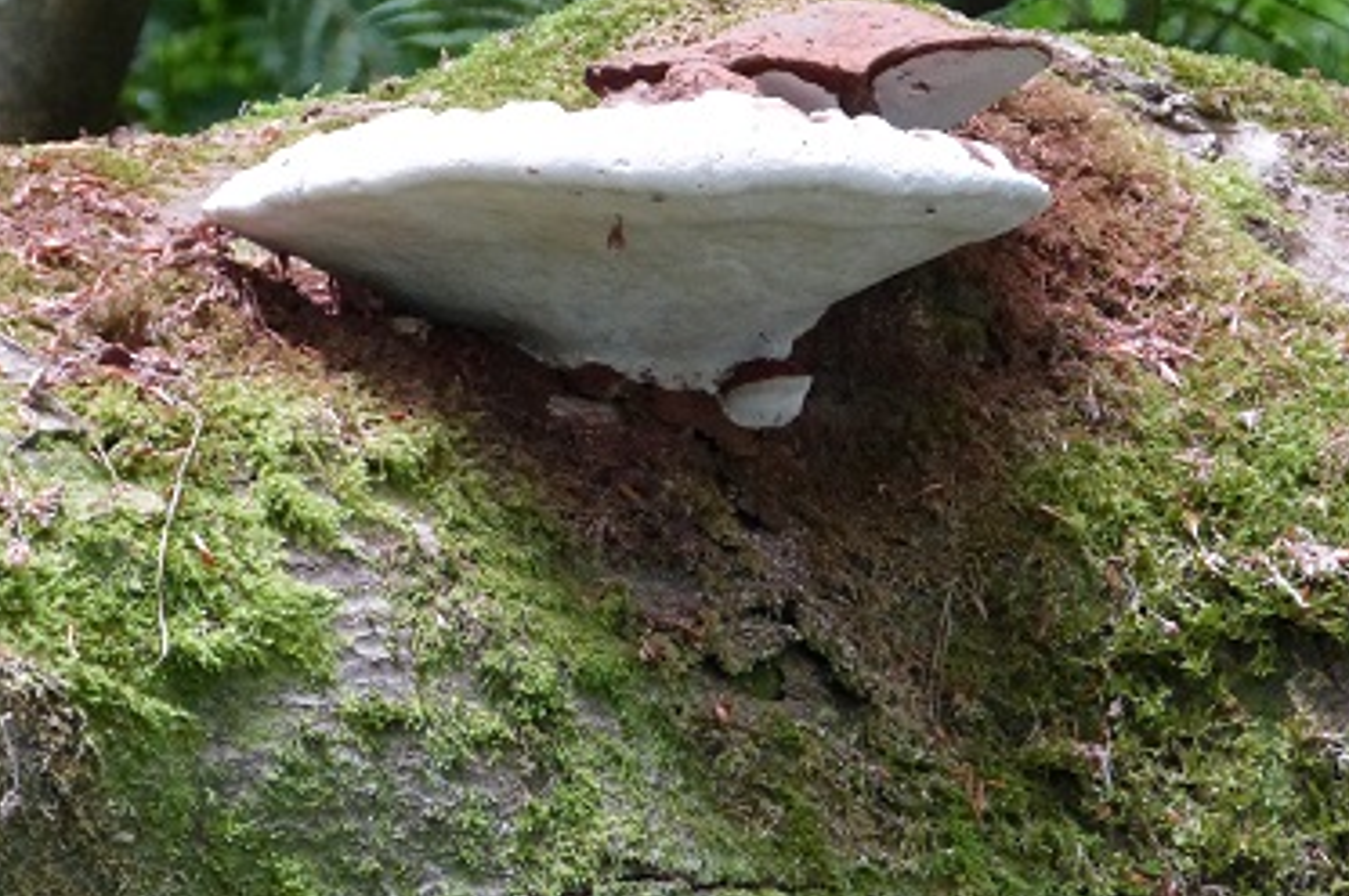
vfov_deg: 4.8
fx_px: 10707
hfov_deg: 7.2
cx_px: 752
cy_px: 309
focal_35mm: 286
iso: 800
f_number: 3.9
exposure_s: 1/30
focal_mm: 36.9
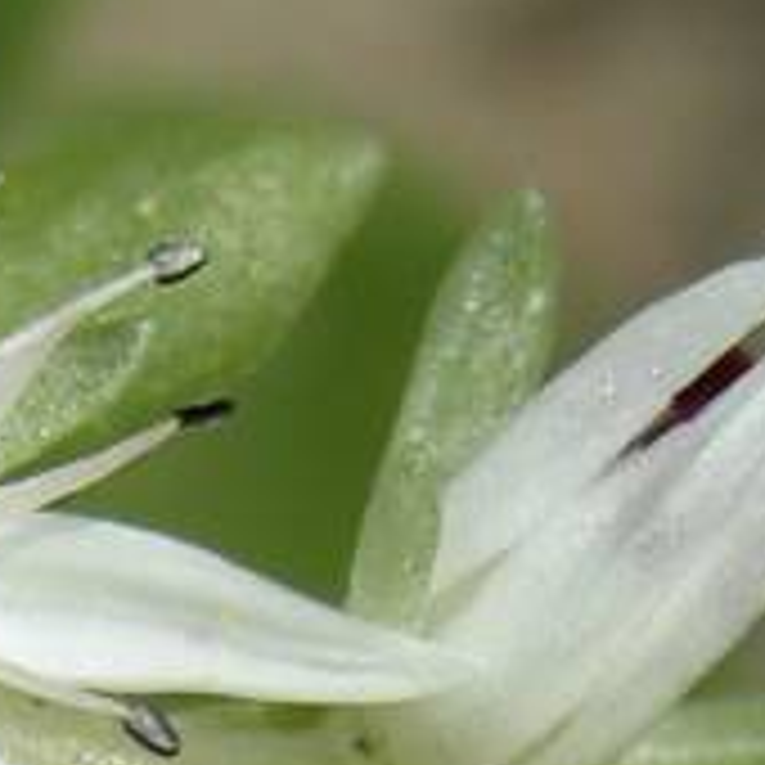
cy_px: 1773
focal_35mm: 440
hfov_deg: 4.0
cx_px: -140
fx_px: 11001
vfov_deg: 3.9
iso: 100
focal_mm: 16.8
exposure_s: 1/419
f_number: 3.2
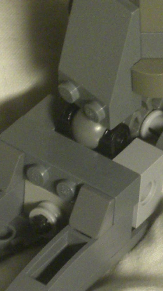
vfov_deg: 7.4
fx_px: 2245
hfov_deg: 4.1
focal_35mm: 292
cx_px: 231
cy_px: 136
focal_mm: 15.75
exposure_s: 1/30
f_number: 4.9
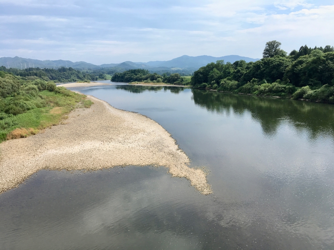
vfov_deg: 48.2
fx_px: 280
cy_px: 125
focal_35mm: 29
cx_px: 167
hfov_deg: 61.7
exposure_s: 1/2481
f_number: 2.2
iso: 25
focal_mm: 4.15
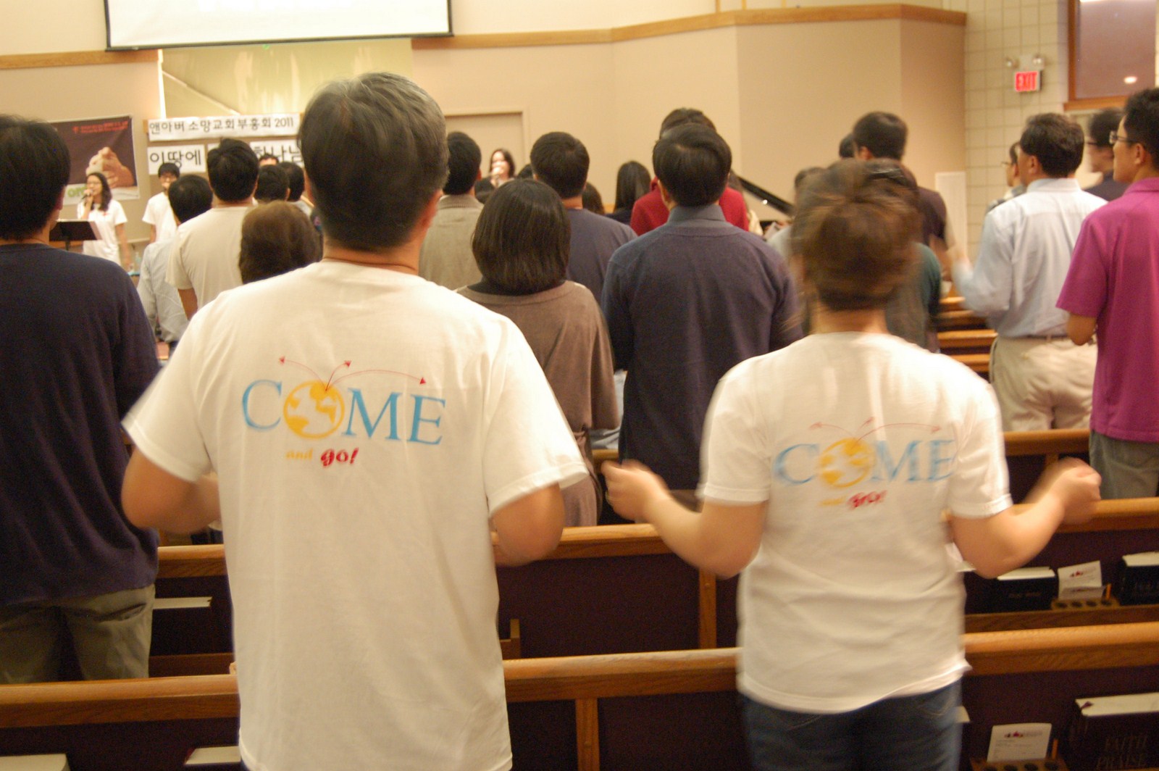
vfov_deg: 29.8
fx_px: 1448
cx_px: 580
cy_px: 386
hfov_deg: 43.6
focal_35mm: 45
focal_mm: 30
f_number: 4.2
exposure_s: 1/6
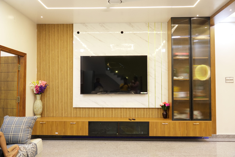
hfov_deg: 63.7
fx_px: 189
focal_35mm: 29
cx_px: 118
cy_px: 78
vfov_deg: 45.0
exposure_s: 1/80
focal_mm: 29
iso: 2000
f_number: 4
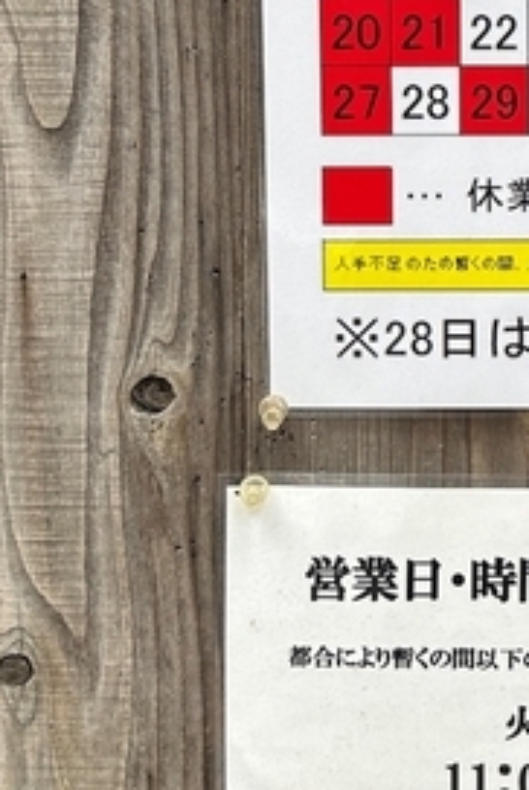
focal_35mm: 55
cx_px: 605
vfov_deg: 35.2
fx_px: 1209
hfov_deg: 23.0
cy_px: 177
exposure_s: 1/331
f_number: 1.78
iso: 80
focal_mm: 6.86
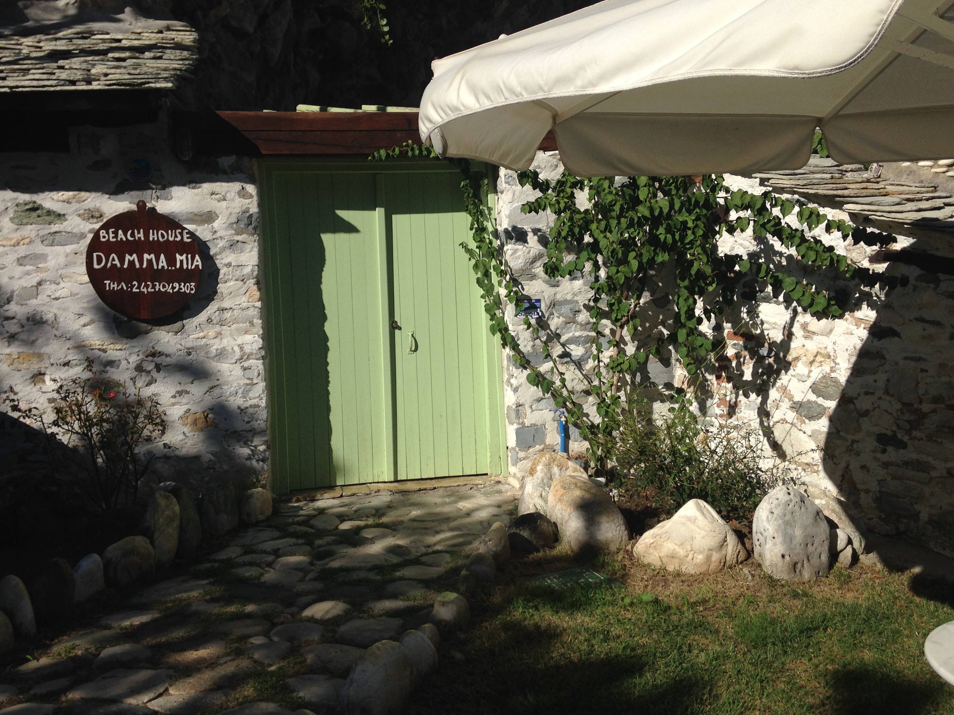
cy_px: 322
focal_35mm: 37
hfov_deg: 50.1
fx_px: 1020
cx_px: 489
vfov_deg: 38.6
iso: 50
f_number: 2.4
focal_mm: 4.12
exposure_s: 1/3390
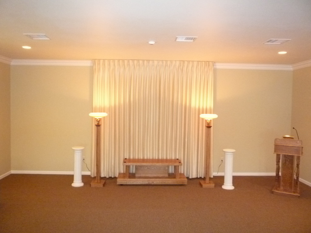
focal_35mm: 30
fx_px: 270
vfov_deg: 46.8
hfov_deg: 60.0
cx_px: 156
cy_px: 116
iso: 1000
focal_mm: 5.2
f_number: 3.3
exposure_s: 1/30
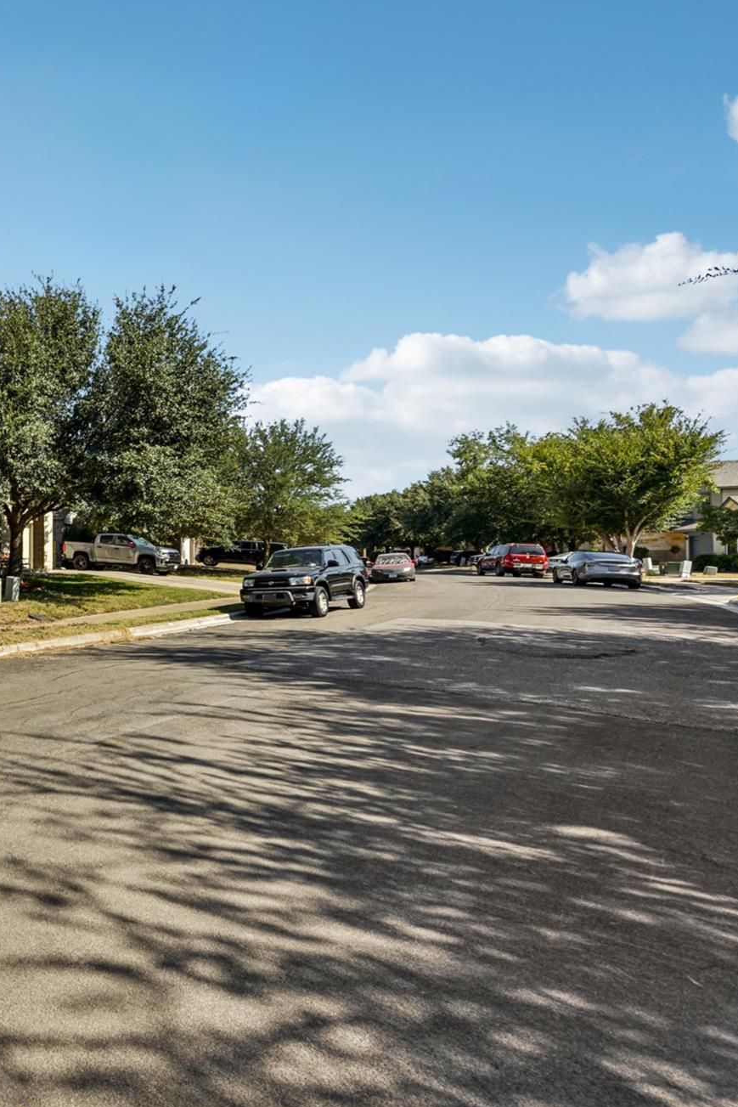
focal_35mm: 22
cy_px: 550
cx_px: -37
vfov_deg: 78.6
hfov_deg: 45.7
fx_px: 676
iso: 100
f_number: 8
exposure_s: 1/250
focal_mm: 14
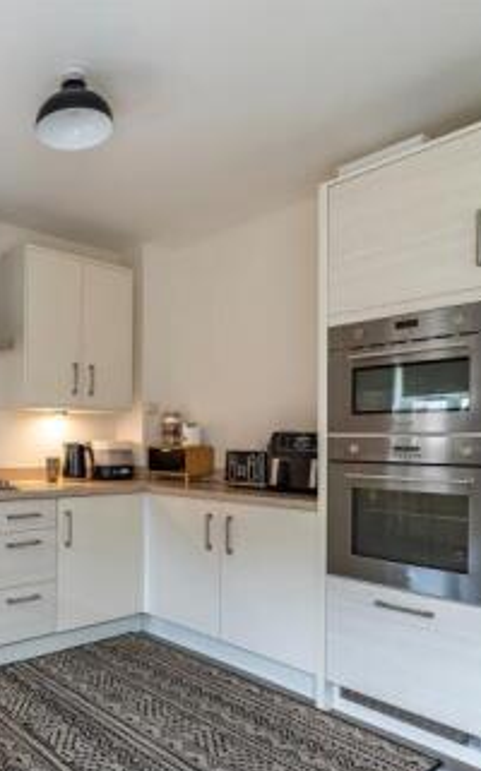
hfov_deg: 44.1
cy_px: 446
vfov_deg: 72.1
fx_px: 526
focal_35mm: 25
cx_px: 35
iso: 100
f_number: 8
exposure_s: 1/3
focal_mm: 12
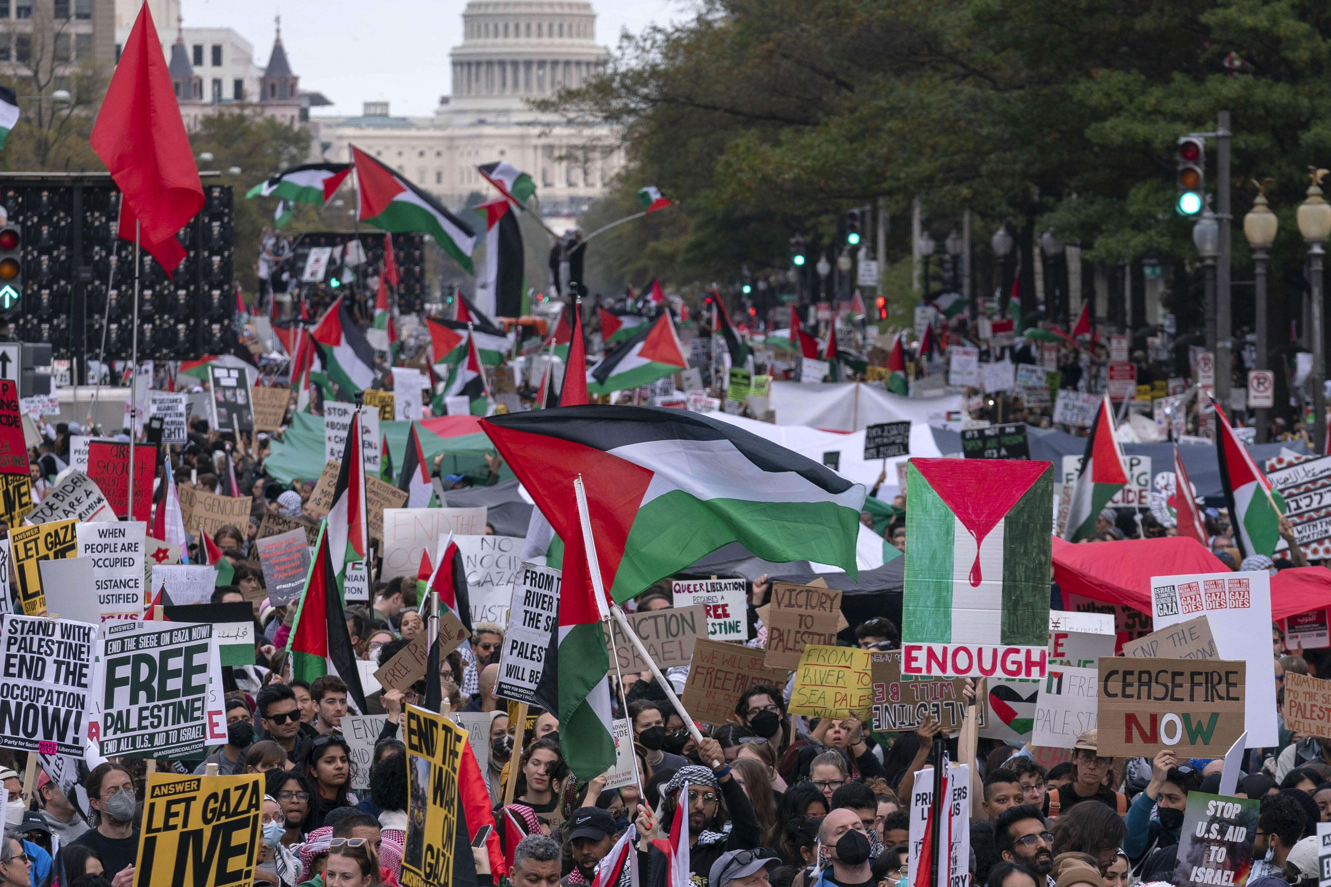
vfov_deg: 6.4
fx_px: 7874
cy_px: 500
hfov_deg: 9.7
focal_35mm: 213
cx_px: 627
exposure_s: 1/320
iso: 250
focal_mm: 144
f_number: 6.3
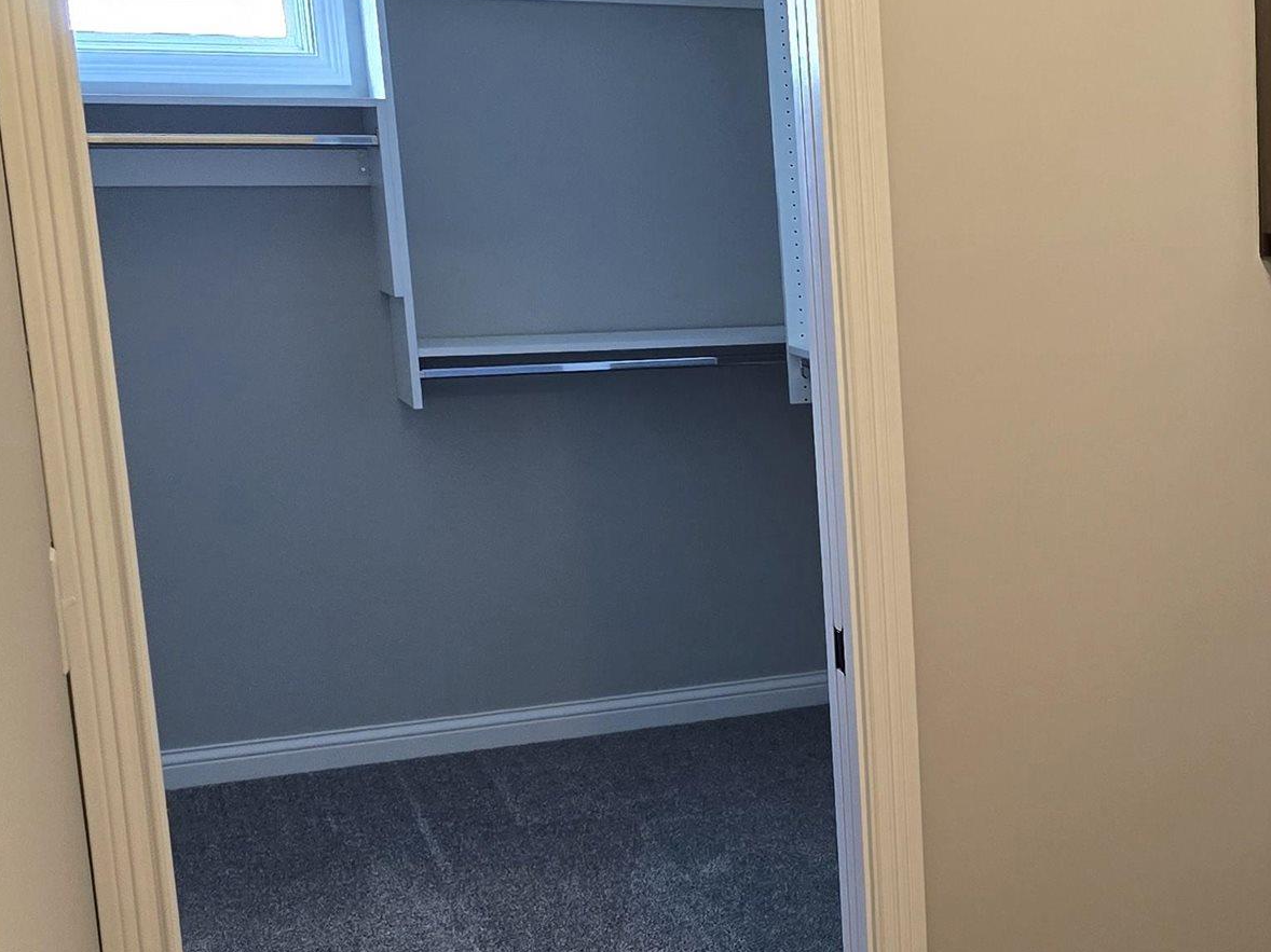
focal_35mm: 60
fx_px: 2203
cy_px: 627
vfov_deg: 24.3
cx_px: 1479
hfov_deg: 28.5
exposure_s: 1/120
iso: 500
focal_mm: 6.3
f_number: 1.7
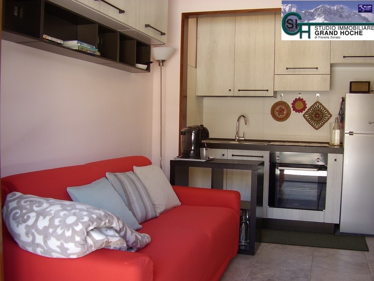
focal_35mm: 30
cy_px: 140
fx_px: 324
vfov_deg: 46.8
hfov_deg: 60.0
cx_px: 187
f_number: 2.9
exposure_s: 1/60
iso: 100
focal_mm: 5.8
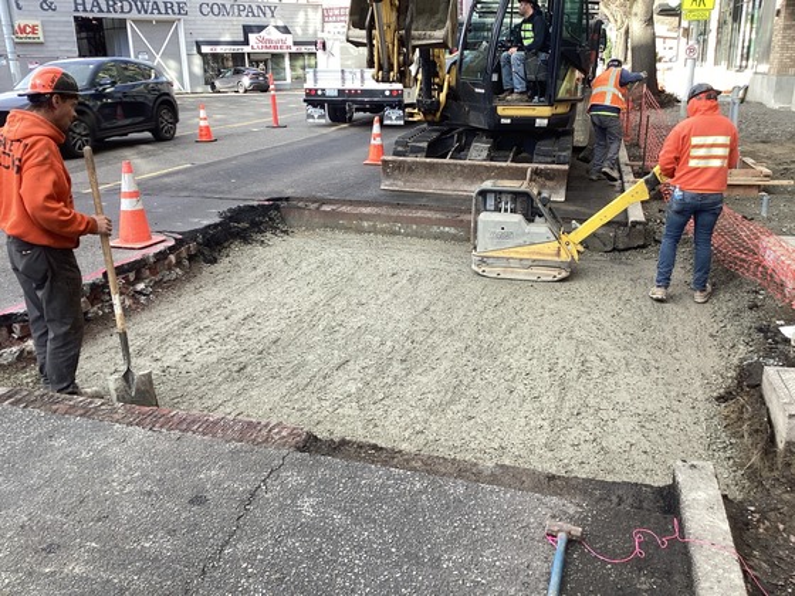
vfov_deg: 45.4
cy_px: 298
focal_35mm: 31
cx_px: 398
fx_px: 712
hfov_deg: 58.4
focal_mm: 3.3
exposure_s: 1/120
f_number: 2.4
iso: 25
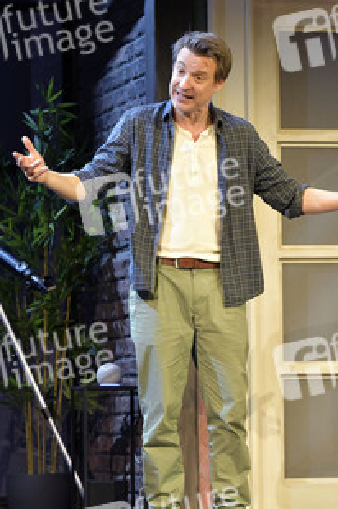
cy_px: 279
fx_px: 2823
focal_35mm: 200
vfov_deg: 10.3
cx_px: 208
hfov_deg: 6.9
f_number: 5.6
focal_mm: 155
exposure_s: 1/200
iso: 3200
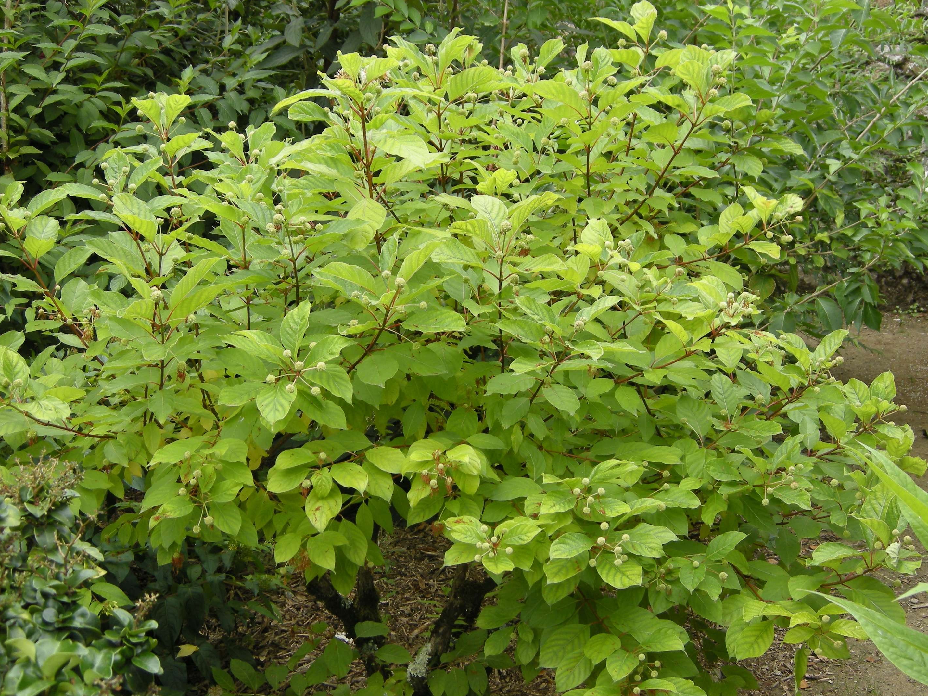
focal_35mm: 49
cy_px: 384
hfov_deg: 38.9
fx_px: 1314
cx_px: 505
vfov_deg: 29.7
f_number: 3
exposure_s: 1/50
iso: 64
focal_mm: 7.5
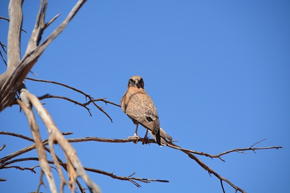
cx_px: 145
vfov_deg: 4.6
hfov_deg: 6.9
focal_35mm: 300
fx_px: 2416
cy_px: 96
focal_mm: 200
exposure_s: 1/1600
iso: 400
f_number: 6.3
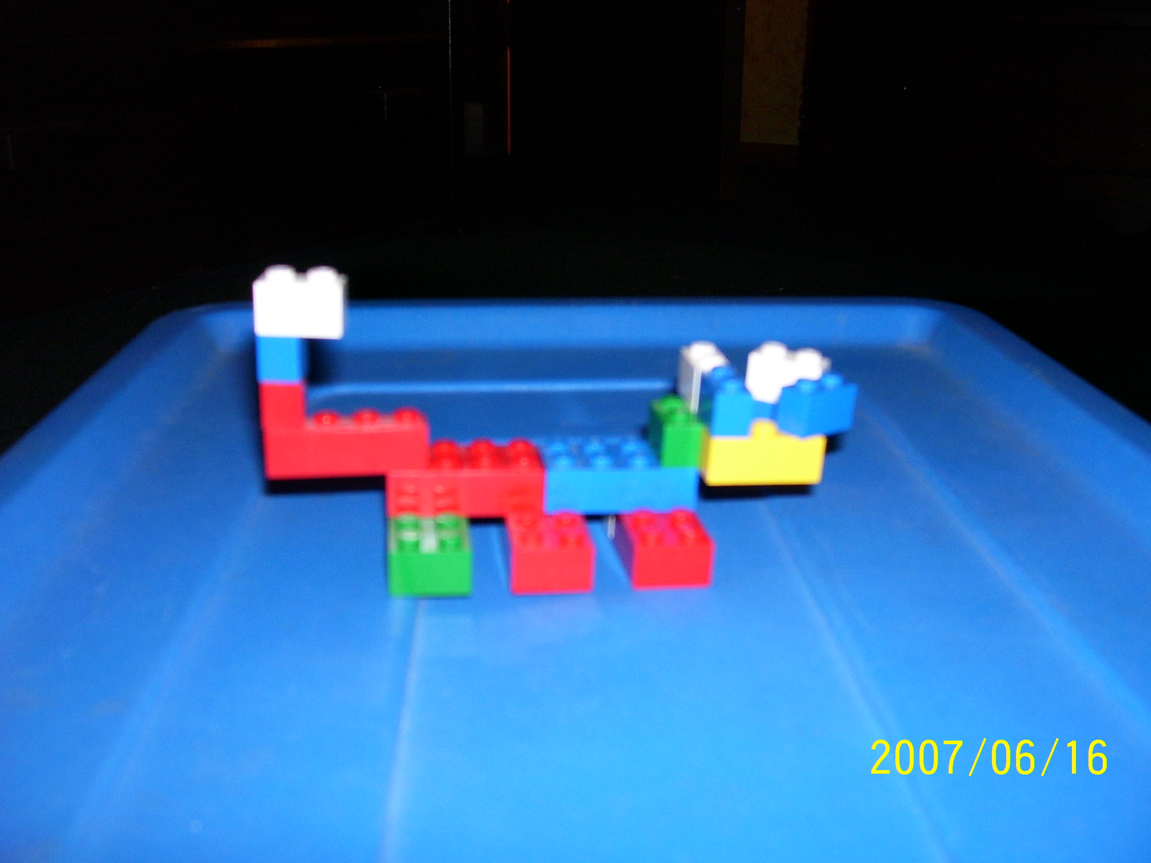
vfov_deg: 41.8
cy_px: 432
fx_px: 1131
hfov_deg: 54.0
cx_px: 576
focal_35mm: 34
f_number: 2.7
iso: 125
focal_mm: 5.6
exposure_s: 1/60
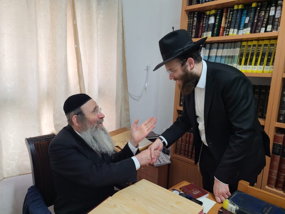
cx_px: 142
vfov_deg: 53.1
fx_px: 214
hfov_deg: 67.3
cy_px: 107
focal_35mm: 26
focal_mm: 5.4
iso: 50
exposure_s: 1/50
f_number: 1.8
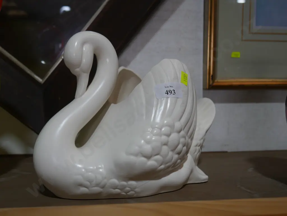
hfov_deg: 51.3
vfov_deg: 39.7
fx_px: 299
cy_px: 108
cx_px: 144
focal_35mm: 36
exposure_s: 1/125
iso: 200
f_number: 4
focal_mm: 18
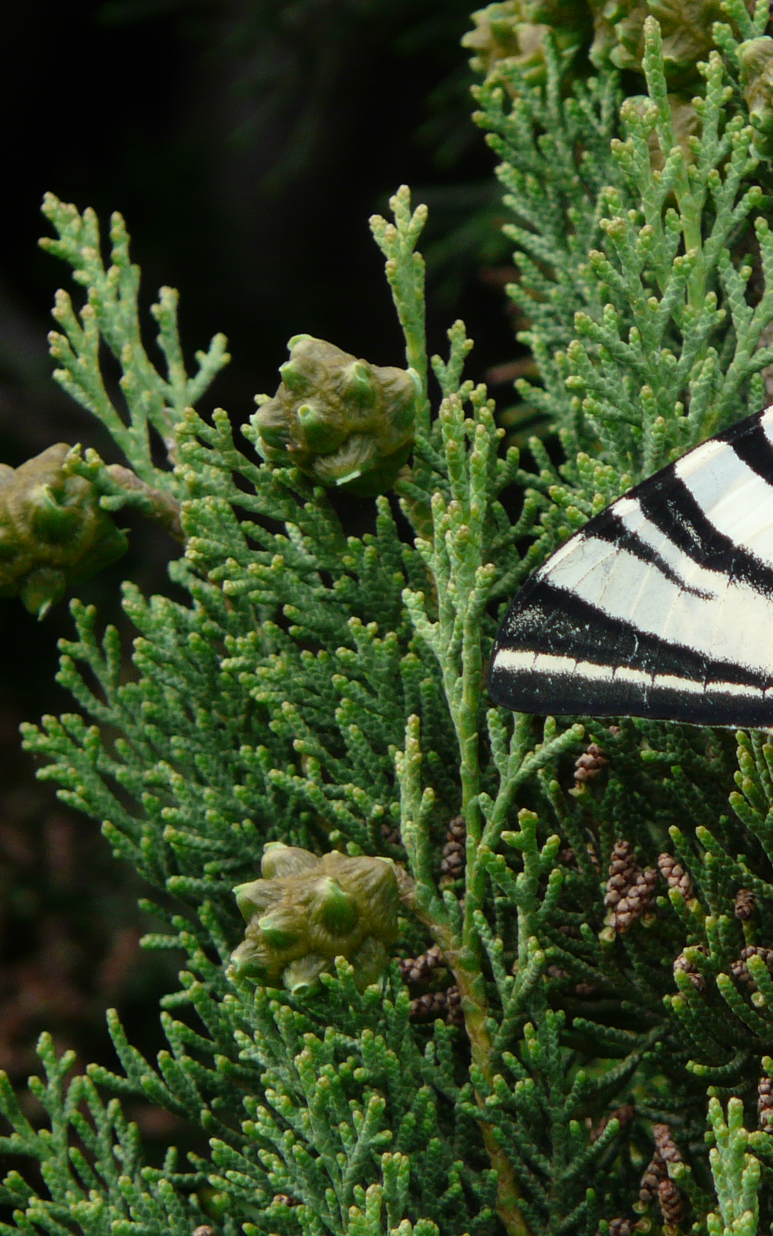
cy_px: 664
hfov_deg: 1.5
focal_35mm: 886
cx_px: 884
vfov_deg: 2.4
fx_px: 29864
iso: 100
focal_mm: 82.8
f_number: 4.2
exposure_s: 1/200
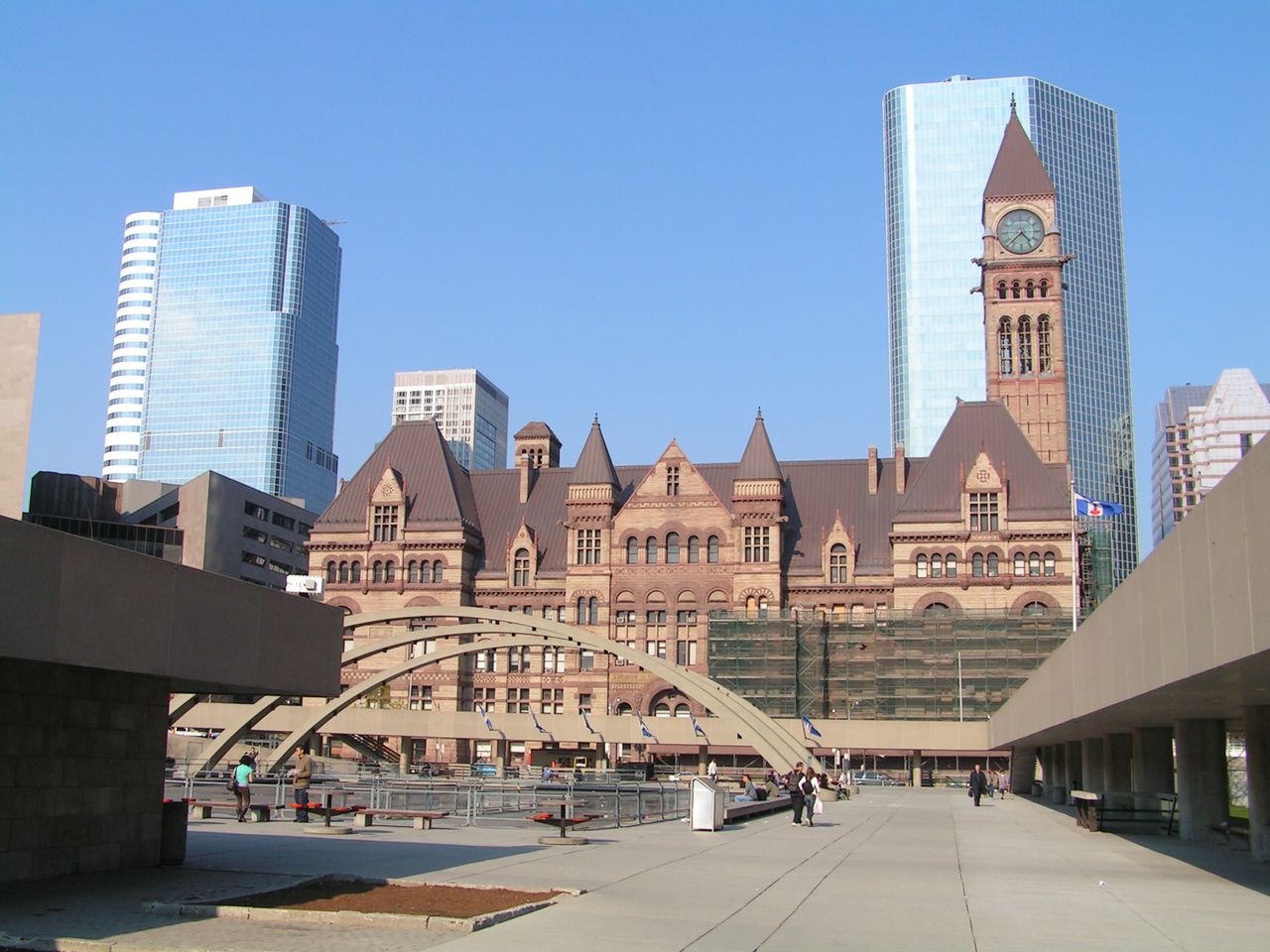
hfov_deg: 49.0
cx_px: 635
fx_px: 1394
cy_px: 476
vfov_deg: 37.7
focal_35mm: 38
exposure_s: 1/250
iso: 50
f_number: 5.6
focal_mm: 6.3
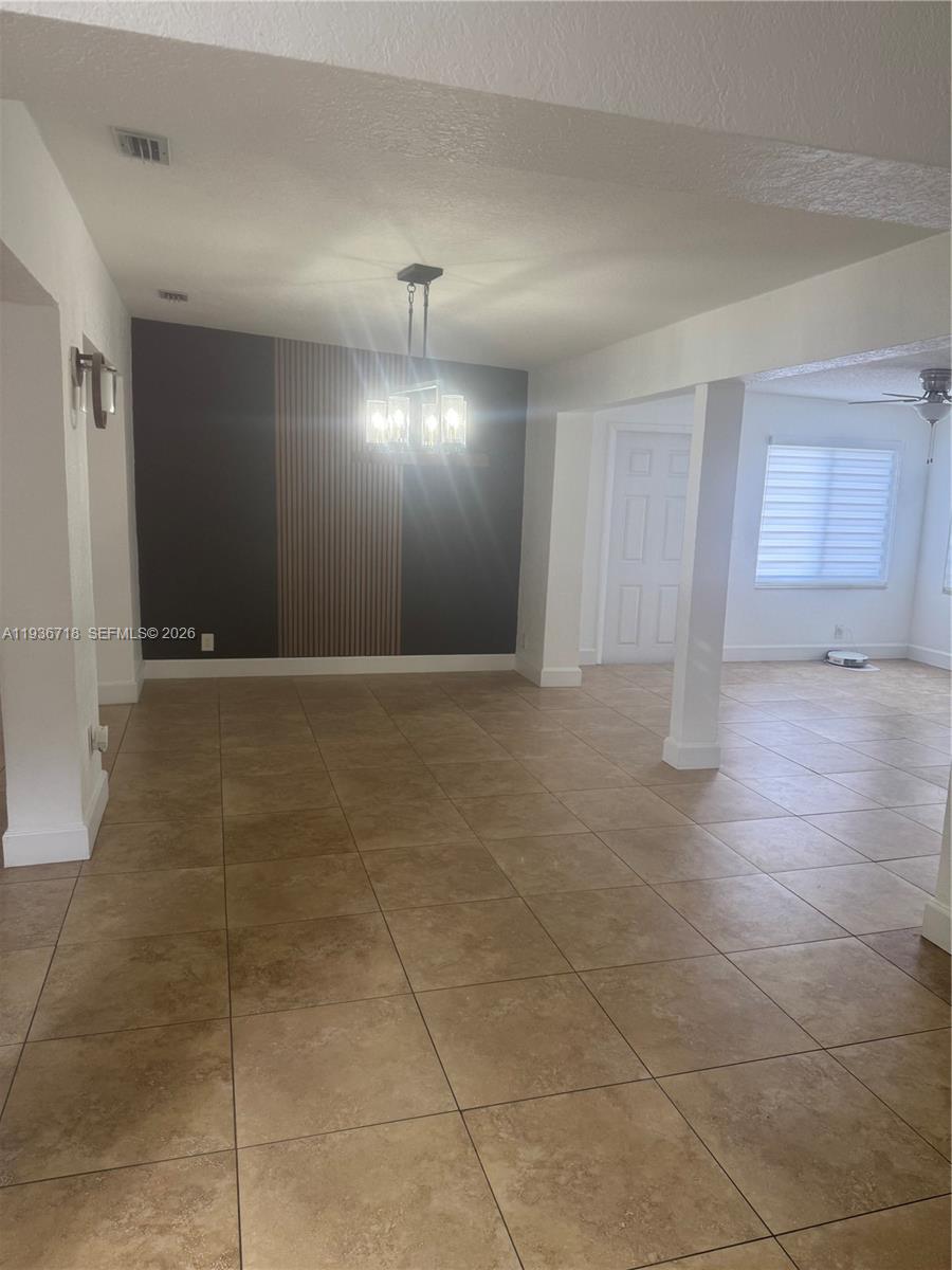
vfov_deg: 71.6
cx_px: 476
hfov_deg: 56.8
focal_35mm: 24
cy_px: 635
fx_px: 880
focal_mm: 6.76
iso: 100
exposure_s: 1/60
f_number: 1.78
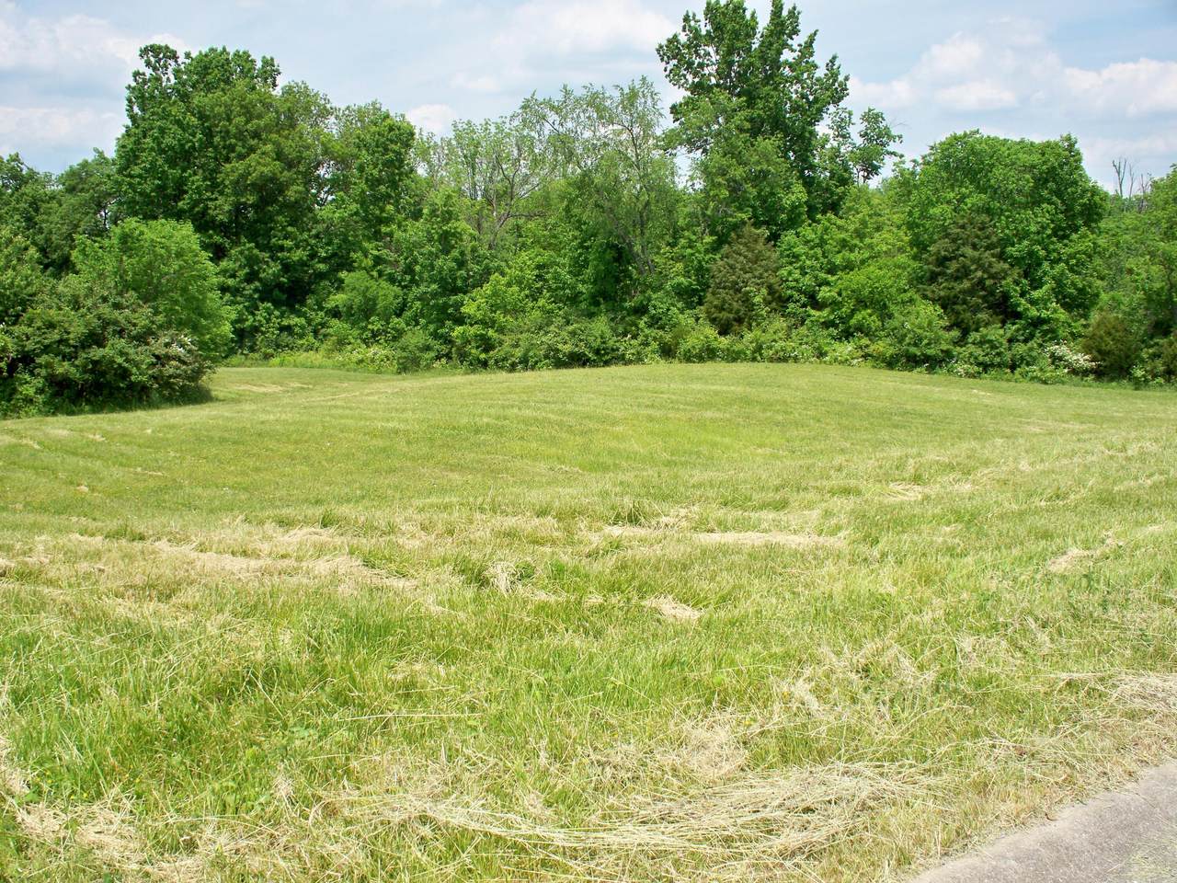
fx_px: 1190
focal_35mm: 35
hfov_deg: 52.6
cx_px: 588
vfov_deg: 40.7
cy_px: 442
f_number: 4.8
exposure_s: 1/500
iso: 100
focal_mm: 7.54
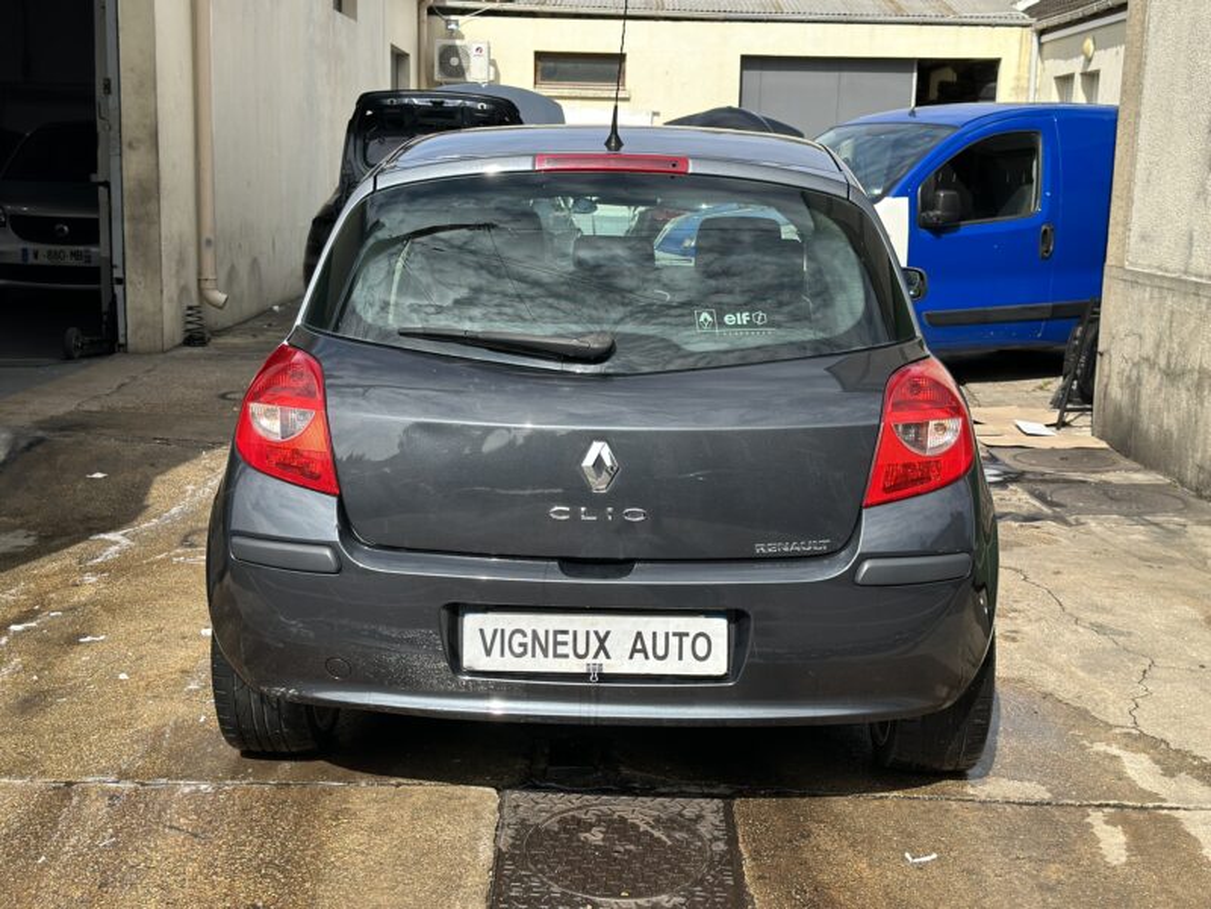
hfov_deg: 39.7
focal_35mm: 48
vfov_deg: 30.3
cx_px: 606
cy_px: 454
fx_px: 1679
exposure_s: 1/2114
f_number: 1.78
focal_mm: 6.86
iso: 64
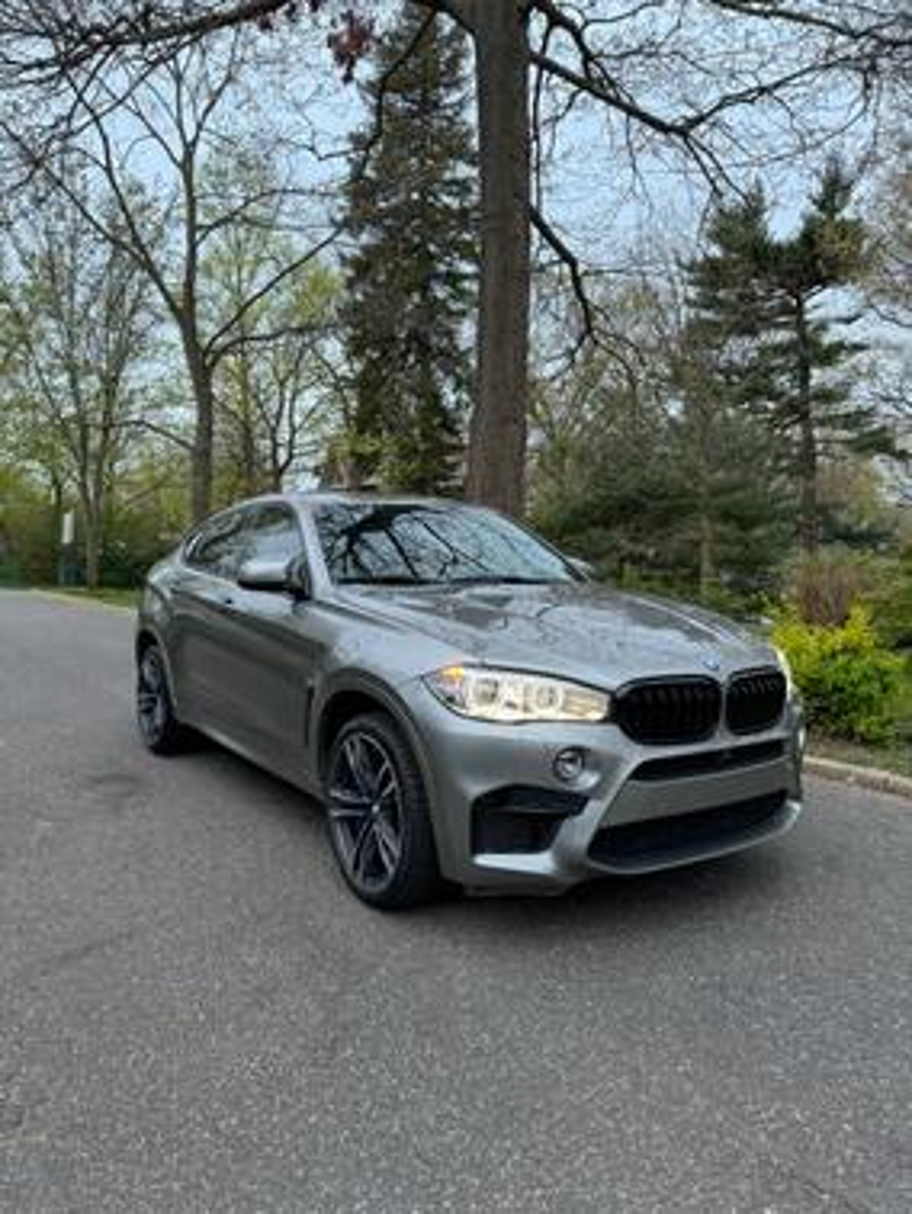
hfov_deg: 56.9
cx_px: 456
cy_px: 607
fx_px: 842
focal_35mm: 24
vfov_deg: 71.6
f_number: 1.8
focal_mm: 6.76
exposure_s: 1/55
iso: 200
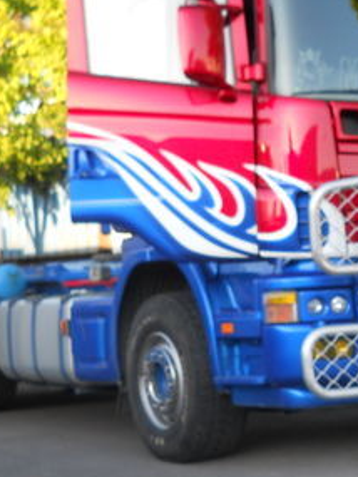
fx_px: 1268
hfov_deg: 15.7
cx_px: 378
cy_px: 274
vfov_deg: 21.3
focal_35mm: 92
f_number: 3.1
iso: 80
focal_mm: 6.72
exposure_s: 1/80
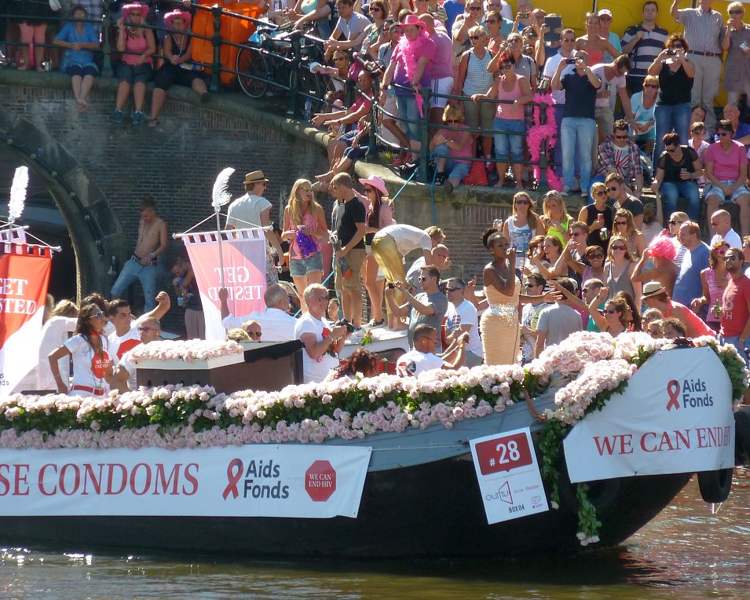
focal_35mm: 358
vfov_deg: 4.3
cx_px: 372
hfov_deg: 5.4
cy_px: 299
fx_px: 7947
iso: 80
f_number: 4.9
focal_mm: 49.2
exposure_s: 1/125
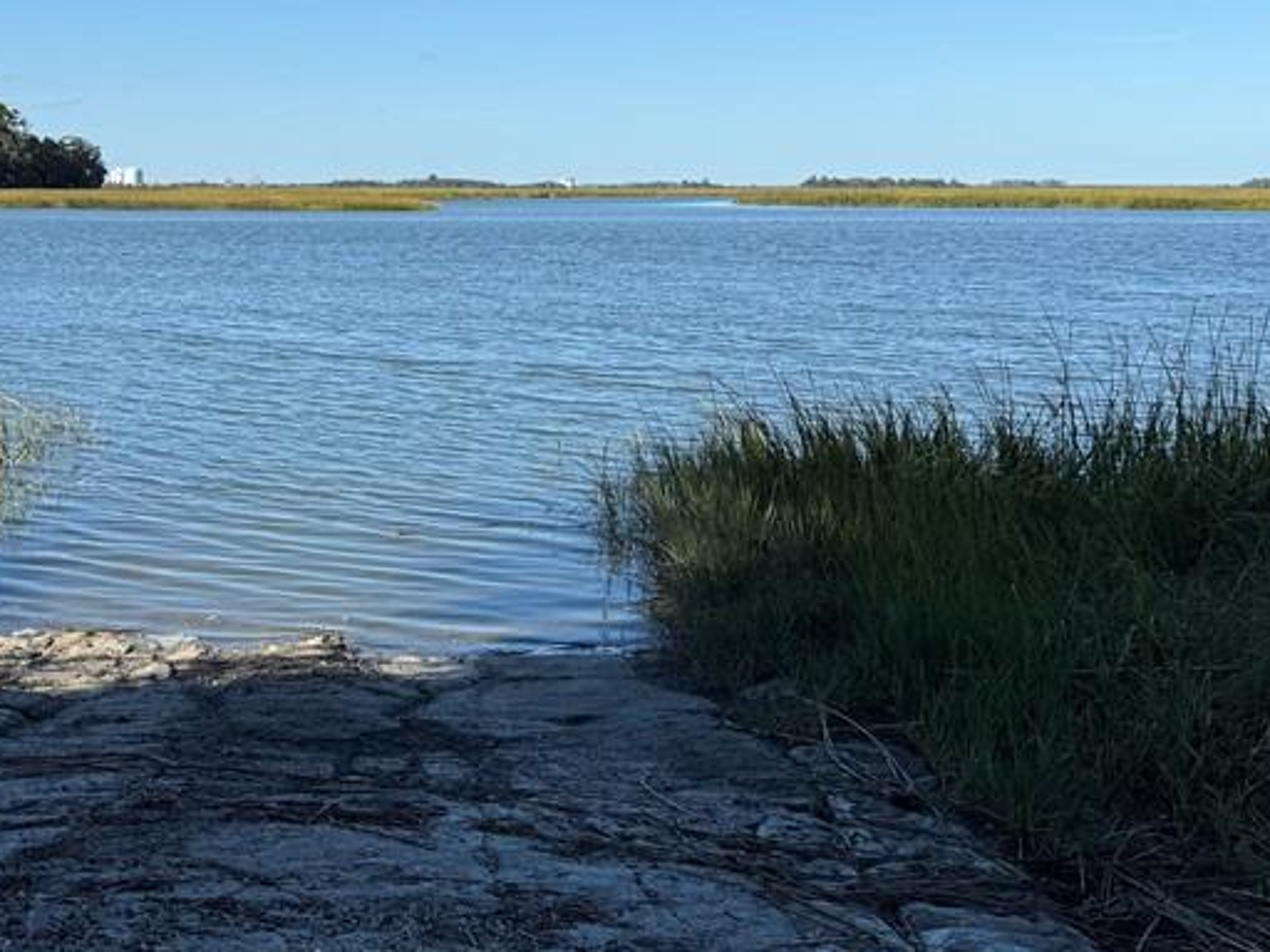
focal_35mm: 48
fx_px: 1761
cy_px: 421
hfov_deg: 39.0
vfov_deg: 30.2
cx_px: 380
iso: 80
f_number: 1.78
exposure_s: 1/3953
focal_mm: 6.76
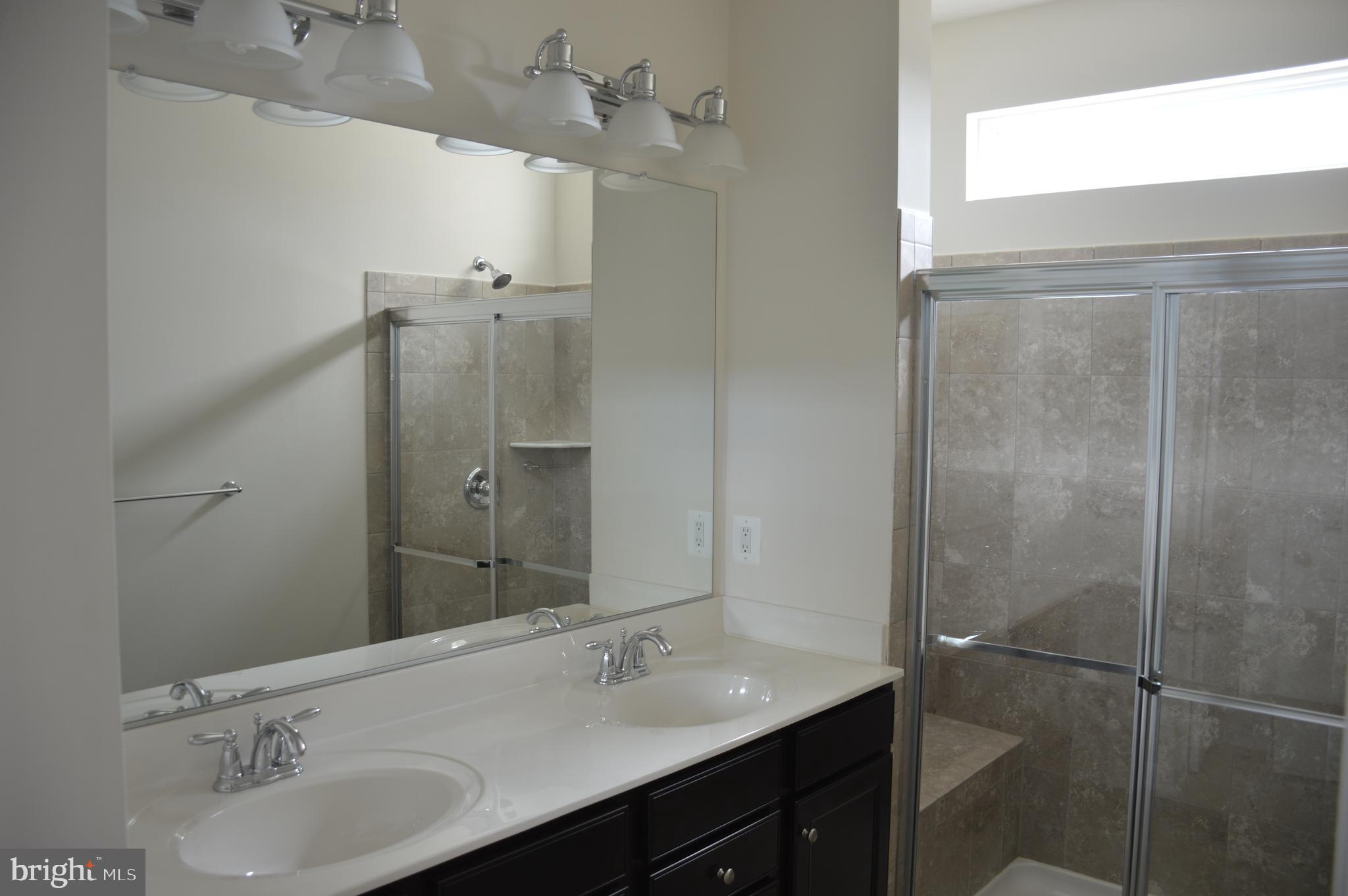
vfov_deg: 47.8
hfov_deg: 67.4
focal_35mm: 27
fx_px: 1010
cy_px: 448
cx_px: 674
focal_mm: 18
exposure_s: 1/13
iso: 100
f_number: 3.5
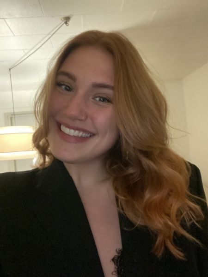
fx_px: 240
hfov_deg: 46.8
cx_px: 104
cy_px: 138
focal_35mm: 30
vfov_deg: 60.0
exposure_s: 1/17
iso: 2000
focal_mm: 2.71
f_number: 2.2
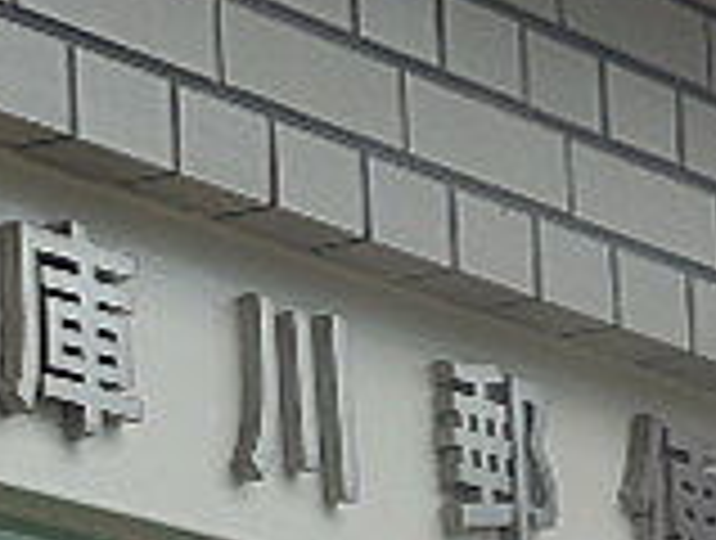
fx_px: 5825
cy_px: 400
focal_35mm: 281
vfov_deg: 5.3
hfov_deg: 7.0
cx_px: 815
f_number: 4.7
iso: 125
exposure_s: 1/400
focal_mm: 12.6
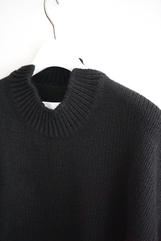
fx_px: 389
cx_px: 80
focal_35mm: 58
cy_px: 120
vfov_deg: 34.5
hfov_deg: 23.4
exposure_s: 1/160
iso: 5000
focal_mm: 58
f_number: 5
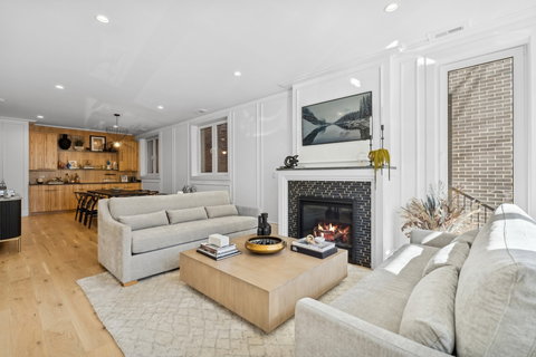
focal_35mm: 16
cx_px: 268
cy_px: 178
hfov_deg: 96.7
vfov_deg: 73.7
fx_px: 238
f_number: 8
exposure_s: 1/50
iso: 320
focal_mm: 16
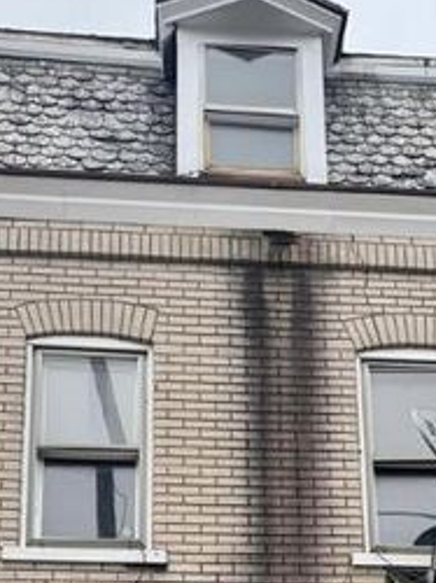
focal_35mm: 64
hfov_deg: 22.8
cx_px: 273
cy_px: 668
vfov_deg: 27.3
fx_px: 1077
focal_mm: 6.76
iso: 80
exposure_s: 1/153
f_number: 1.78
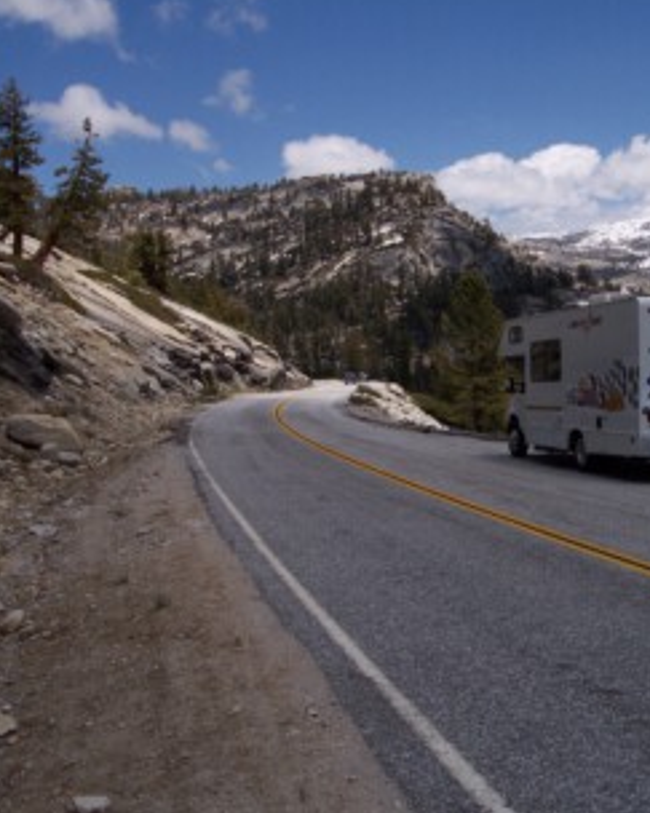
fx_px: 1059
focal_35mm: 44
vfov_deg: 42.0
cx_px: 340
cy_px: 360
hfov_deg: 34.1
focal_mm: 8
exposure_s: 1/1000
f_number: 4.8
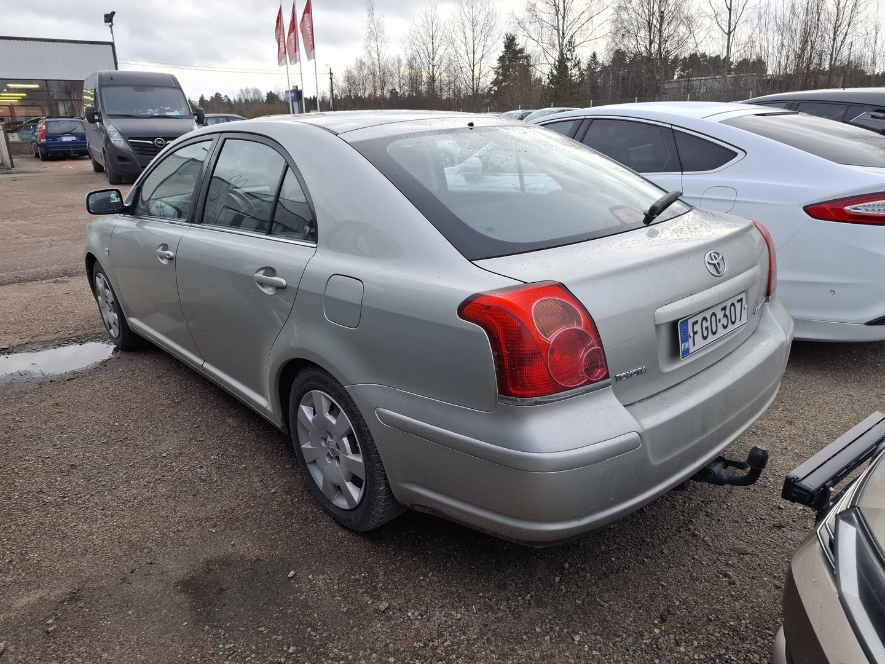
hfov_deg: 73.9
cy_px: 332
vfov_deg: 58.9
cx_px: 442
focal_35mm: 23
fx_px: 588
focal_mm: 5.54
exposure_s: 1/253
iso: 50
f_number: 1.8
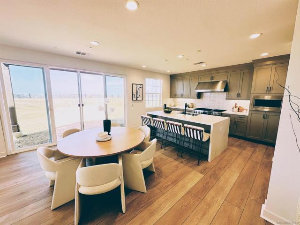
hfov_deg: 102.1
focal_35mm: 14
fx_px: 121
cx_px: 150
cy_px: 112
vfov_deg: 85.7
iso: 40
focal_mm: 2.22
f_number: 2.2
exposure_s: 1/99
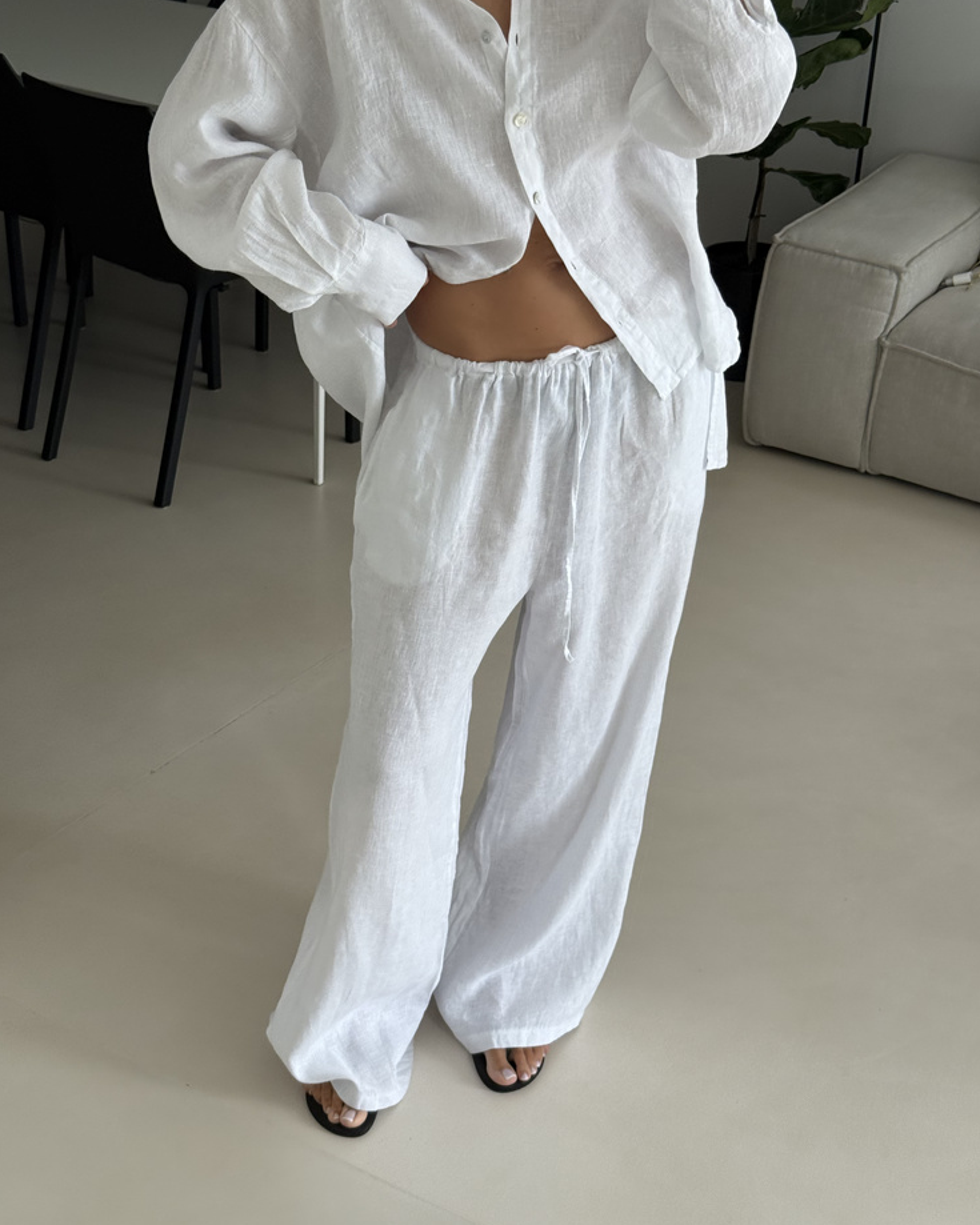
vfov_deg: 36.7
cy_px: 618
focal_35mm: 51
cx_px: 492
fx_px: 1849
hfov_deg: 29.7
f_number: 1.78
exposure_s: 1/312
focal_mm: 6.76
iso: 80
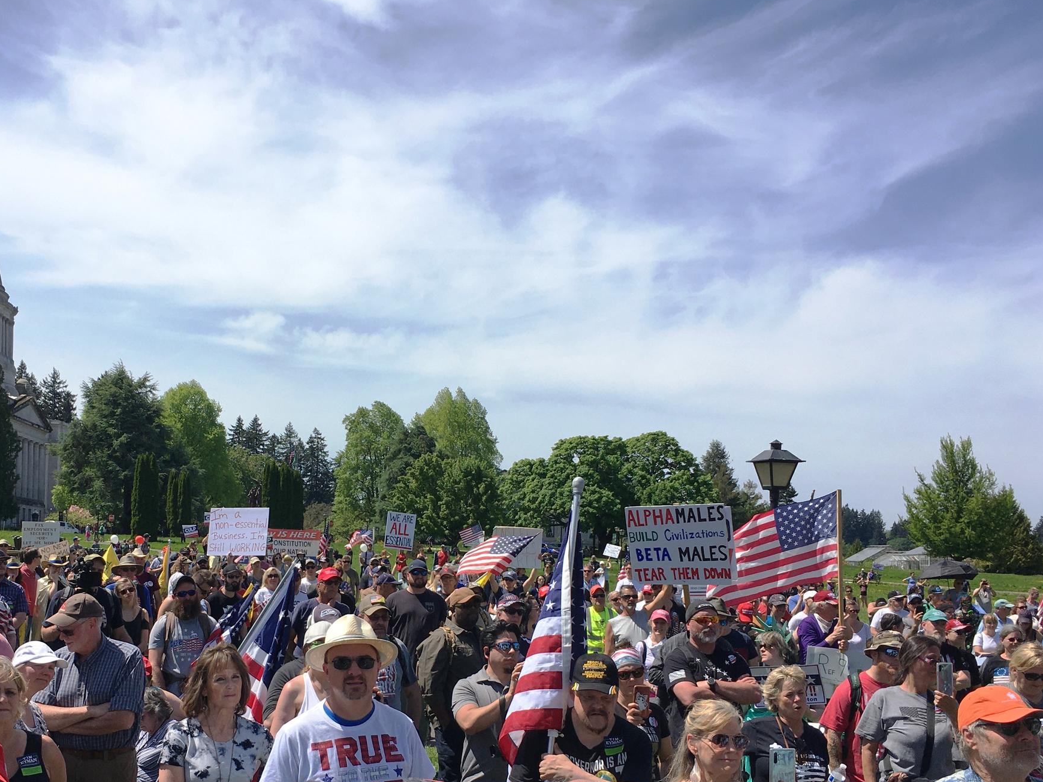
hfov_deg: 46.3
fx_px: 1205
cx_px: 371
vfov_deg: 35.6
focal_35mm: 40
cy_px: 530
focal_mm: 4.15
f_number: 2.2
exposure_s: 1/1972
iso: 25
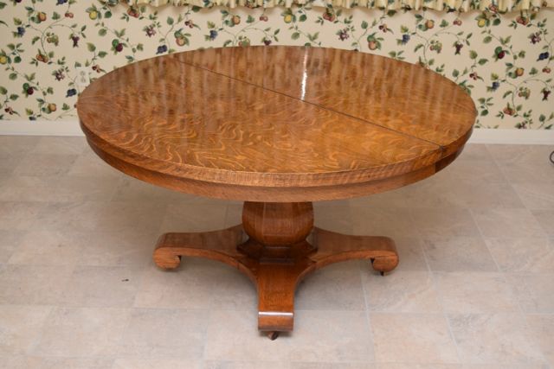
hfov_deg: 42.3
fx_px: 716
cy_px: 184
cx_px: 277
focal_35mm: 46
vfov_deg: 29.0
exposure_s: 1/125
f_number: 5.6
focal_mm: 31
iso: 800
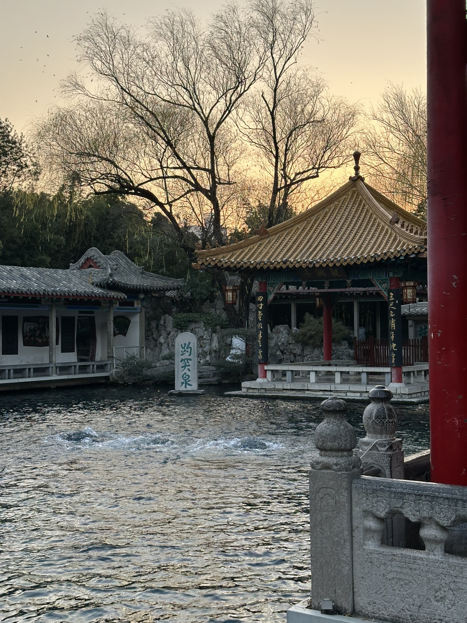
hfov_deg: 30.3
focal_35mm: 48
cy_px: 312
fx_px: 863
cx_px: 234
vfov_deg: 39.7
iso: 64
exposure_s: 1/448
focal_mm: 6.86
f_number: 1.78
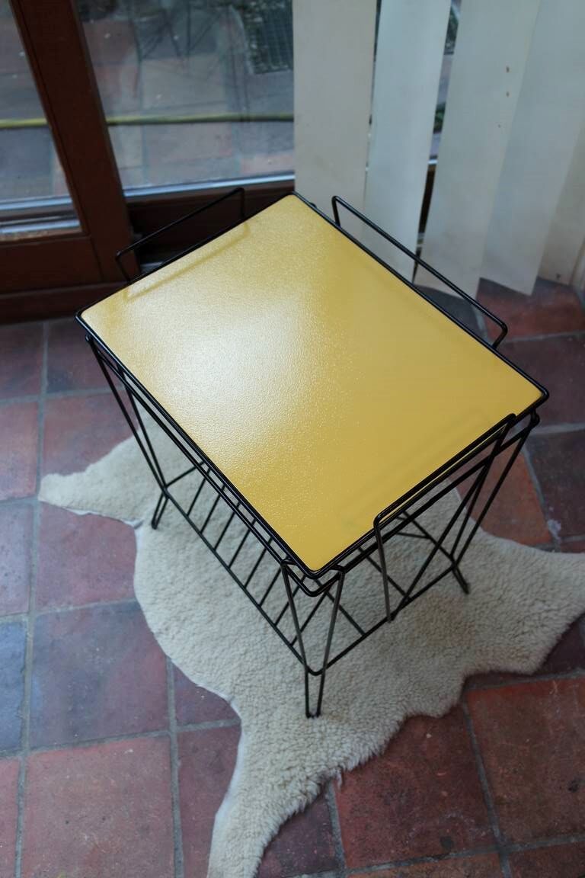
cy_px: 439
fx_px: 804
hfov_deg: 40.0
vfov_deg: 57.2
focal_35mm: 33
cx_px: 292
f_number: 3.5
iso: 200
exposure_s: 1/50
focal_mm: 22
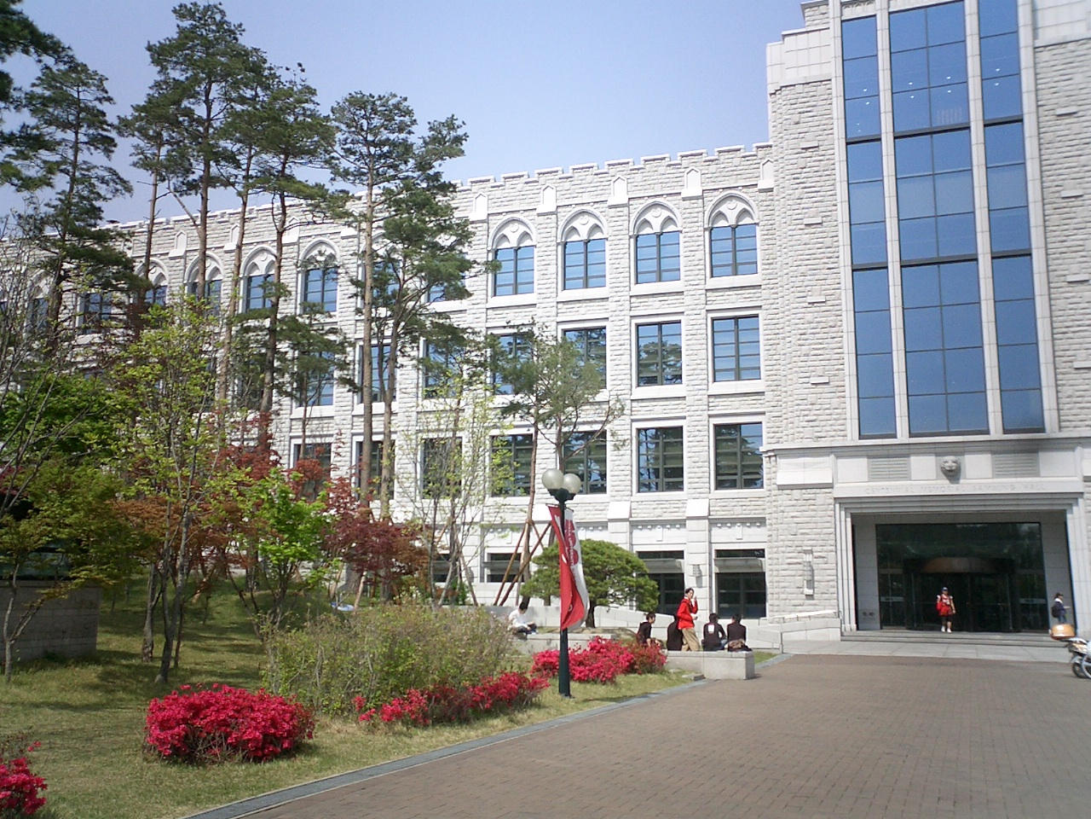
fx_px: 1166
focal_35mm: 37
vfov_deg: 38.7
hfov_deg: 50.1
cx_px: 546
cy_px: 410
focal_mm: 5.6
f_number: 3.5
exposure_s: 1/1000
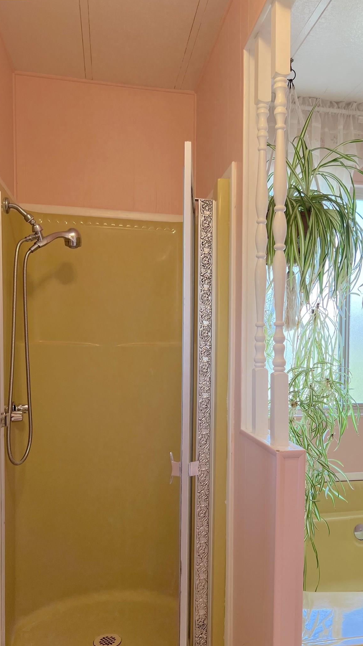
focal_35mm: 32
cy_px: 347
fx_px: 548
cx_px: 240
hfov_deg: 36.3
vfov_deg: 60.9
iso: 64
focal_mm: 5.7
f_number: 1.5
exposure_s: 1/144
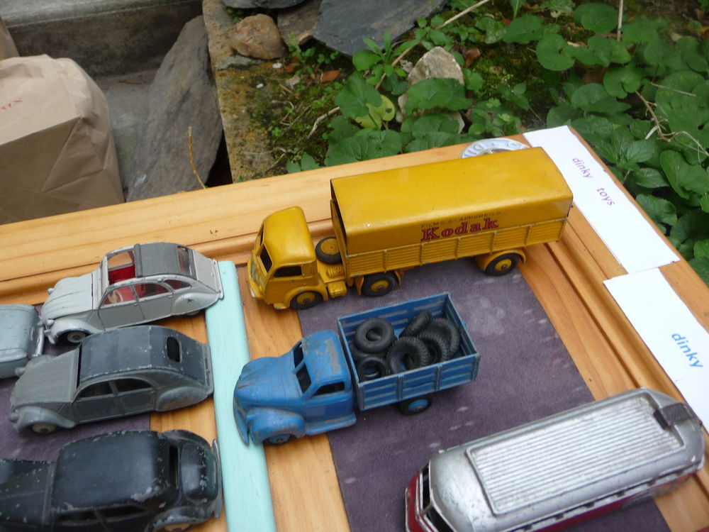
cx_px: 354
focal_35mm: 28
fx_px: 573
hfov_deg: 63.4
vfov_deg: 49.7
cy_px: 266
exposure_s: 1/80
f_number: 3.3
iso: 100
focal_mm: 4.7
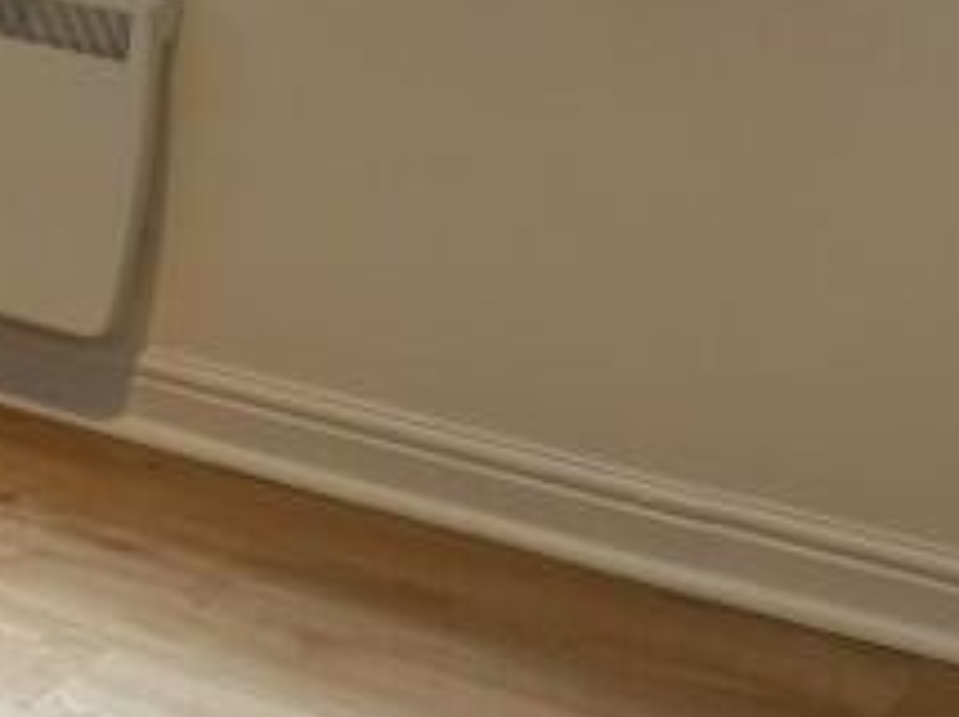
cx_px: -677
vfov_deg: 12.8
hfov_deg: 15.2
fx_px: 3182
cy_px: 193
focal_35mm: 115
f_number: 1.78
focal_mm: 6.76
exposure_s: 1/100
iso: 160
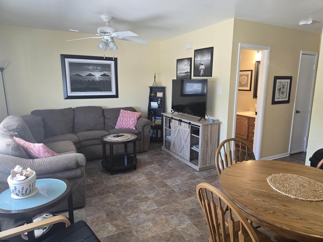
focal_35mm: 23
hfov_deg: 73.9
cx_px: 162
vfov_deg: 58.9
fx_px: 215
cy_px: 121
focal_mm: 6.3
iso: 125
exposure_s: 1/60
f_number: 1.7
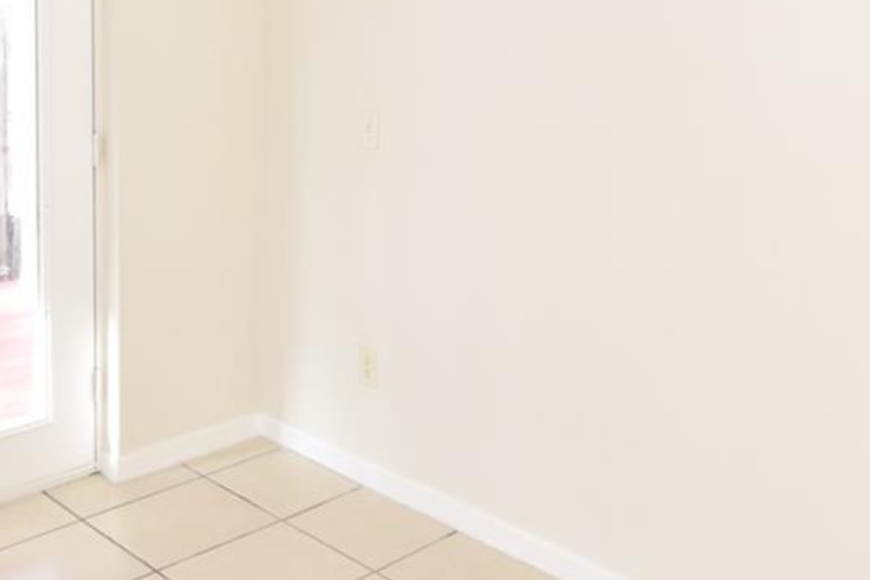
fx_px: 1087
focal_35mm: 45
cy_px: 15
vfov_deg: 28.2
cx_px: 468
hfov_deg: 43.6
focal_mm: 10
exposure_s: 1/80
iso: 400
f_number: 4.5
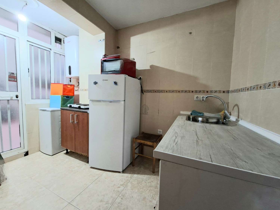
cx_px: 140
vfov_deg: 89.9
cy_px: 105
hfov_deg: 106.2
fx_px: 105
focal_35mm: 13
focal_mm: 1.74
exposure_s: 1/24
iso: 160
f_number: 2.2
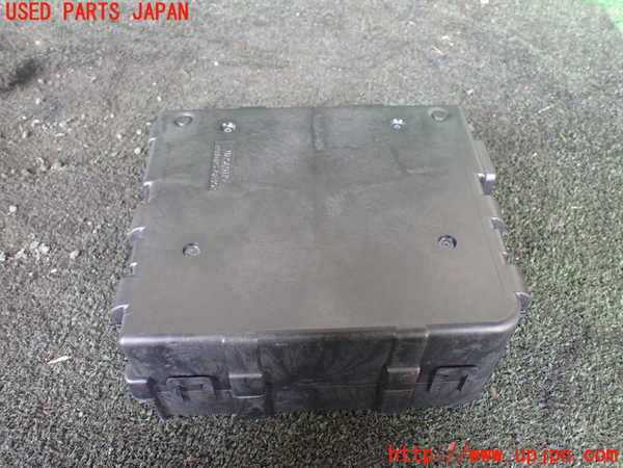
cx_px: 312
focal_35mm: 30
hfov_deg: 60.0
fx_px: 540
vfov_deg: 46.8
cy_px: 234
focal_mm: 5.4
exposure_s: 1/80
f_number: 2.3
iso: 800
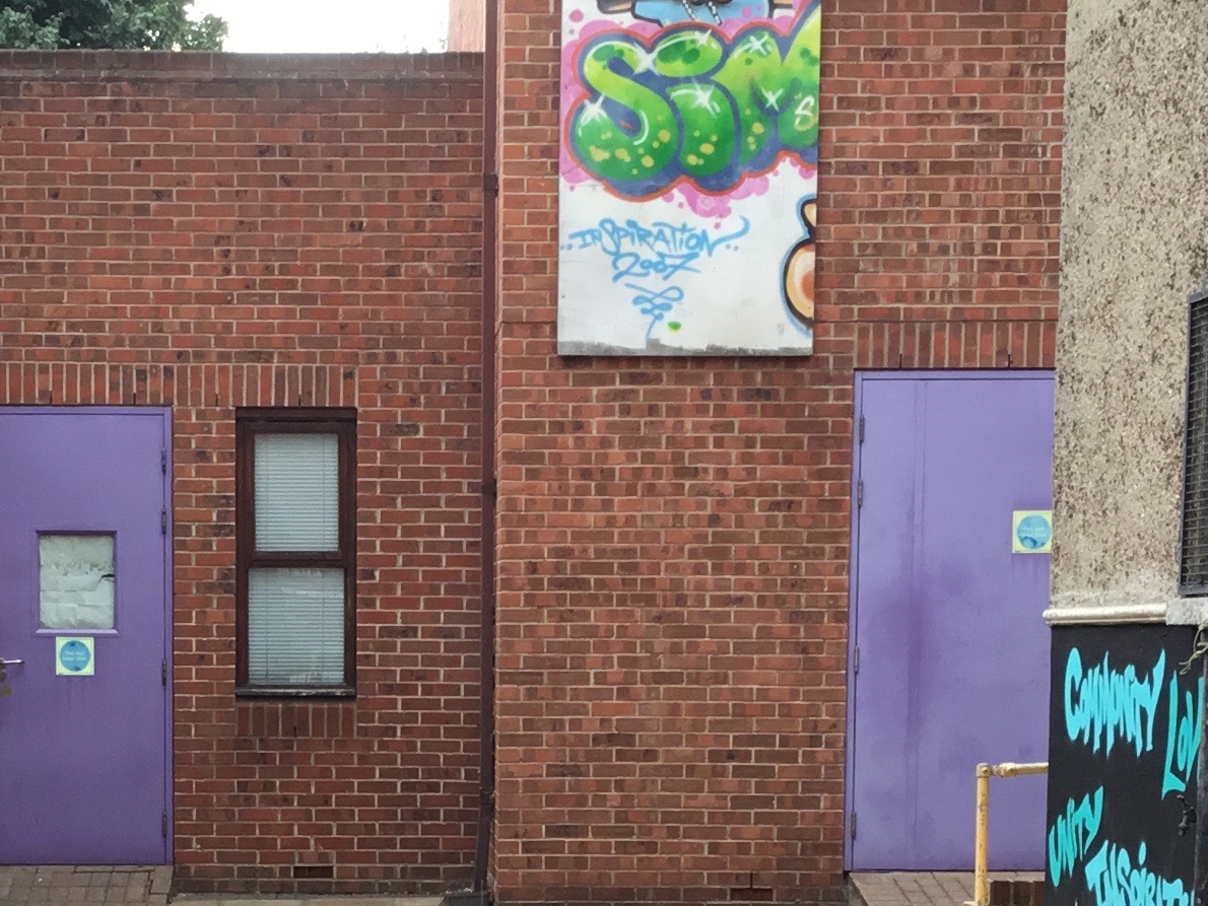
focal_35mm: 85
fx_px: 2967
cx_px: 371
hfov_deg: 22.9
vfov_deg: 17.0
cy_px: 899
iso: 25
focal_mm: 3.3
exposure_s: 1/100
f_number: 2.4
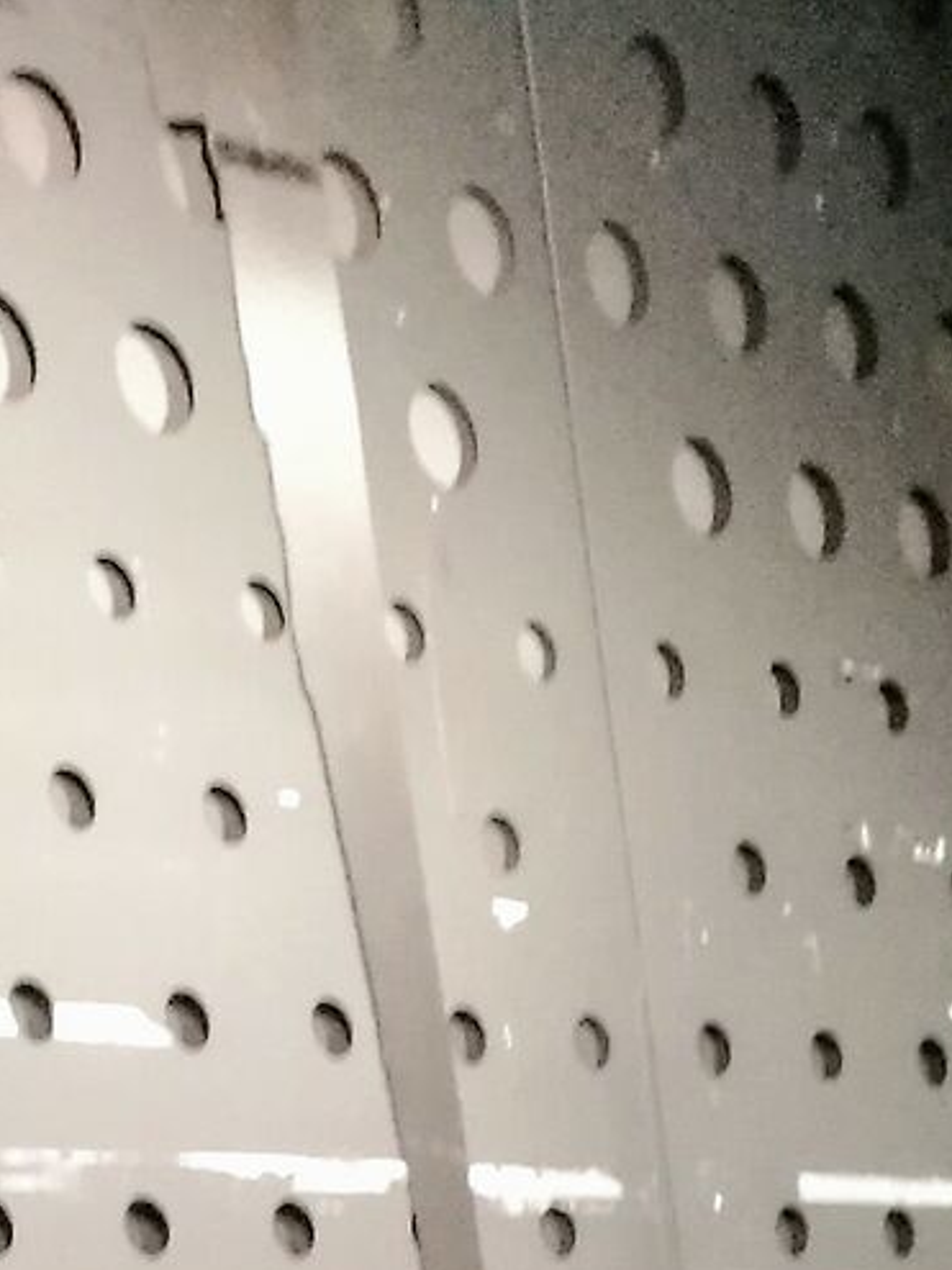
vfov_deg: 12.1
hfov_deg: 9.9
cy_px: 3030
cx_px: 2304
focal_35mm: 131
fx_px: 4806
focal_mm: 4.5
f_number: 2.2
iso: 500
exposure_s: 1/25
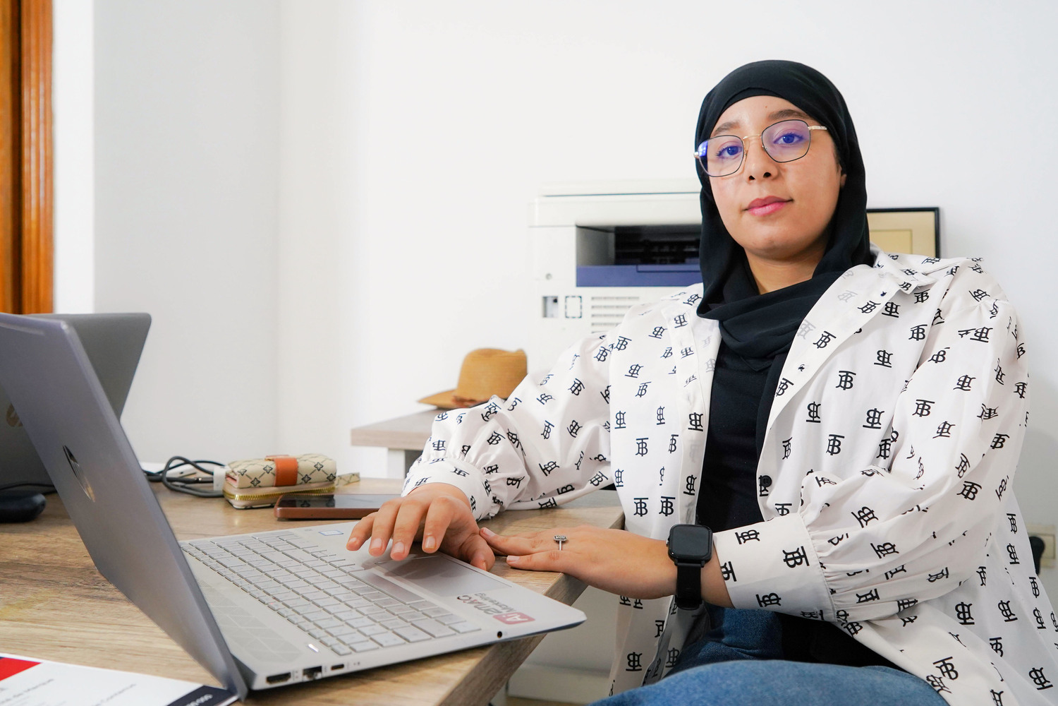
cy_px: 353
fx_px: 882
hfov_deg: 61.9
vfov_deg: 43.6
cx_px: 529
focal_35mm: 30
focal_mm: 30
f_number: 5
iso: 1250
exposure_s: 1/100
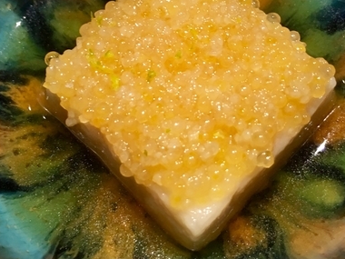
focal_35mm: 61
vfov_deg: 23.9
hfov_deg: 31.7
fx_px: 608
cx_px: 181
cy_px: 91
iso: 80
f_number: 2.2
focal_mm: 4.15
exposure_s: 1/30
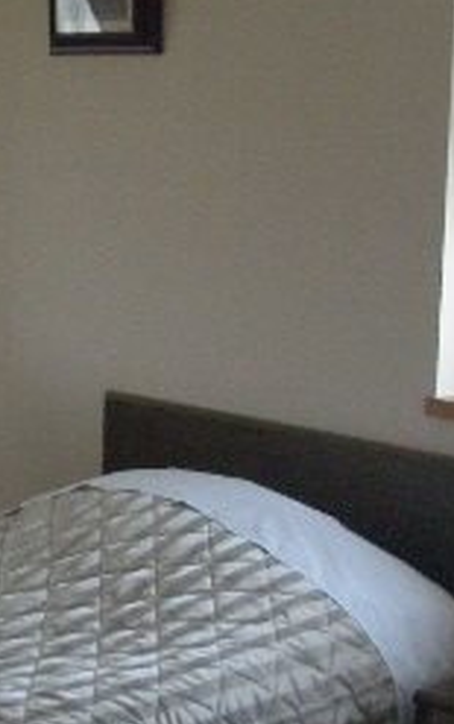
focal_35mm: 96
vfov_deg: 21.6
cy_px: 407
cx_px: 117
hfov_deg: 13.6
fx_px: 1895
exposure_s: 1/125
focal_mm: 5.8
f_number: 2.6
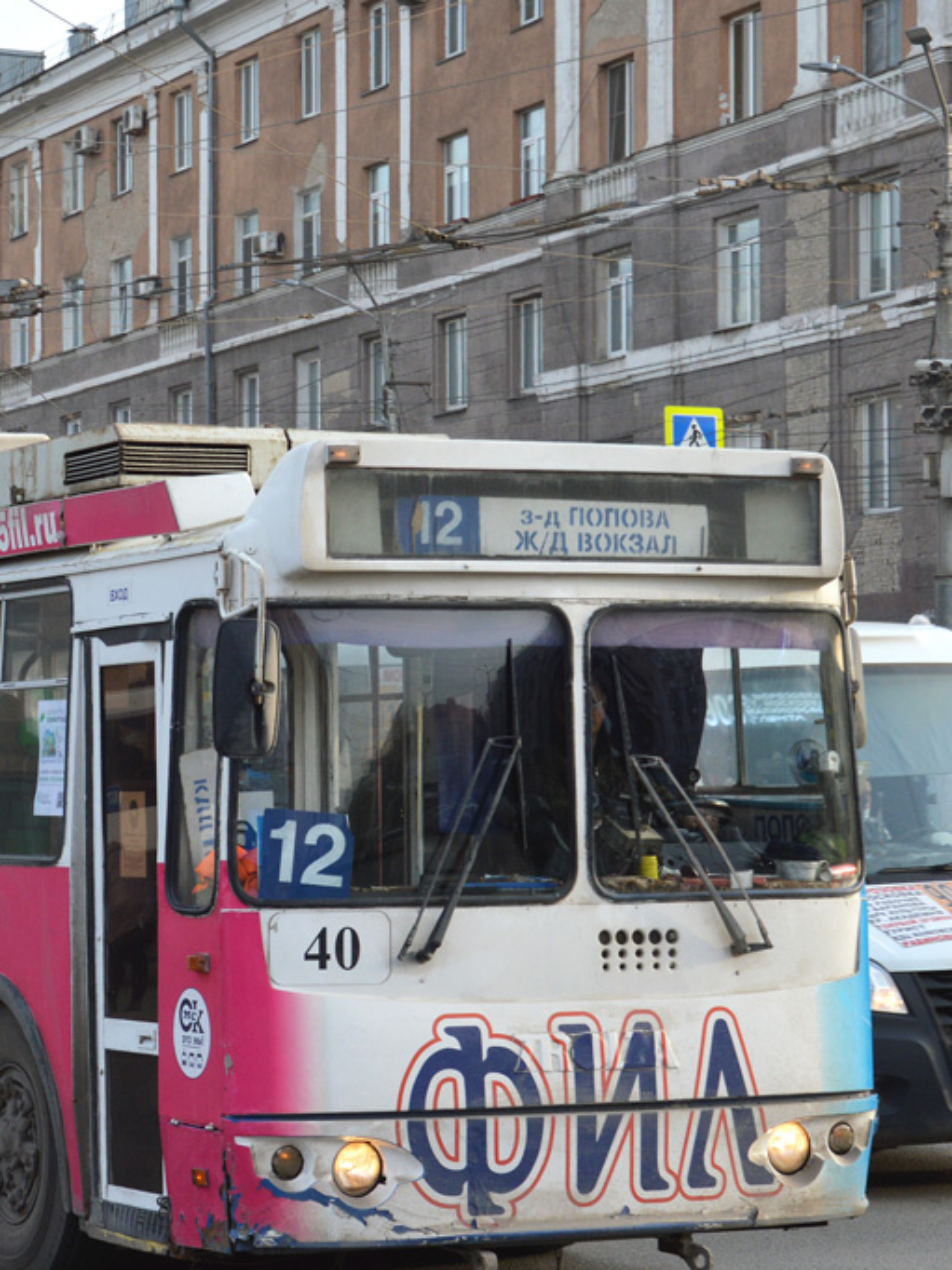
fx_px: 3260
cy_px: 678
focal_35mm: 89
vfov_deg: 22.1
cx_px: 164
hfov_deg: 16.5
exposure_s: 1/250
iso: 200
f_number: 6.3
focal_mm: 35
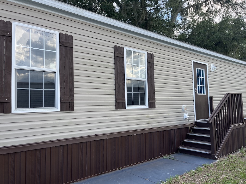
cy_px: 92
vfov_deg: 53.1
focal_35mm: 26
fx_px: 185
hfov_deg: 67.3
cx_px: 123
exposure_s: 1/569
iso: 50
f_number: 1.6
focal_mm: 5.1
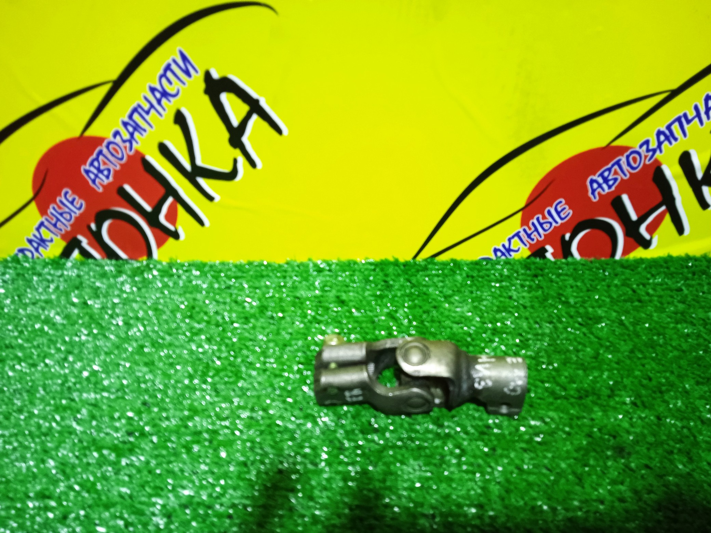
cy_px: 266
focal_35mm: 28
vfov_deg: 49.7
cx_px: 356
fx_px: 575
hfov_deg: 63.4
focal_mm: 3.43
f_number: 2.2
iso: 791
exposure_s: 1/20
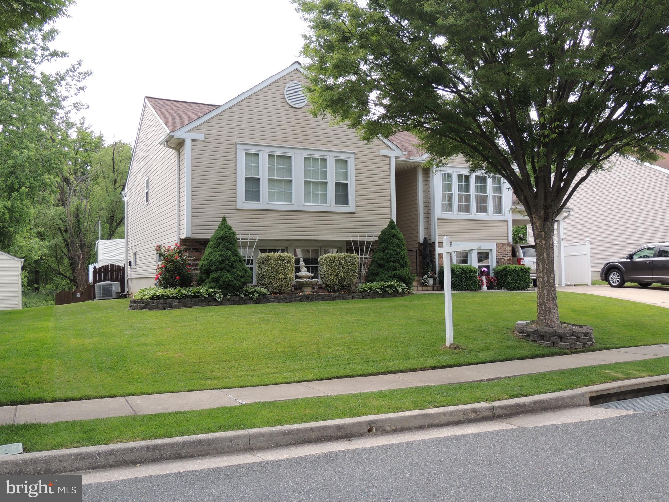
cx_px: 334
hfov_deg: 55.4
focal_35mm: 33
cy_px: 251
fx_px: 638
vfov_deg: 42.9
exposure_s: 1/250
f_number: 3.2
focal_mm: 5.8
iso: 100
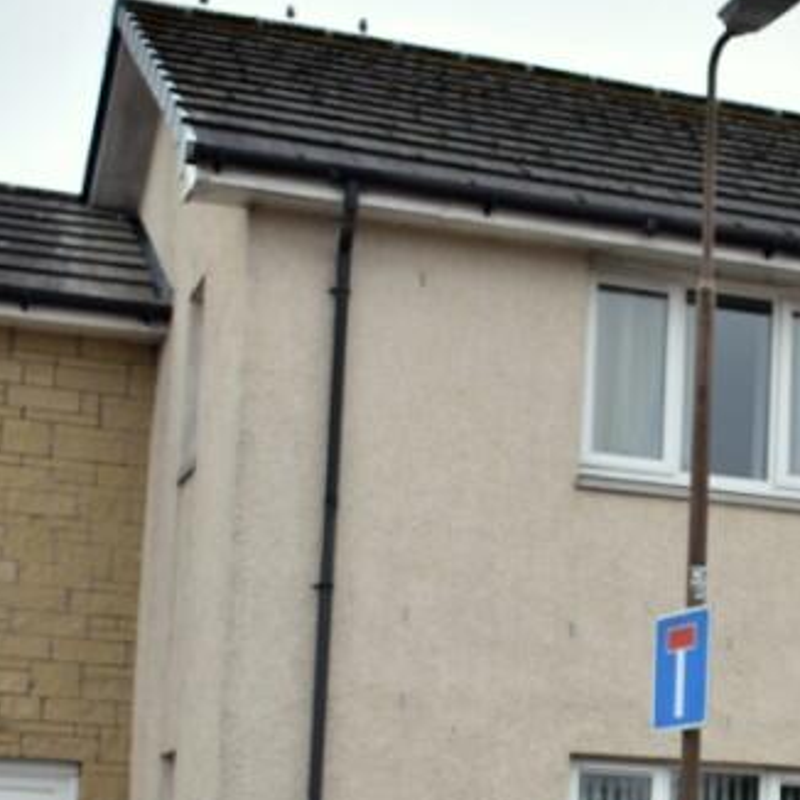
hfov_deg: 19.4
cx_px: 726
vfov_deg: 19.5
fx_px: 2301
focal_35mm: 88
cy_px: 654
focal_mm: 22
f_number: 4.5
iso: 100
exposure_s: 1/100
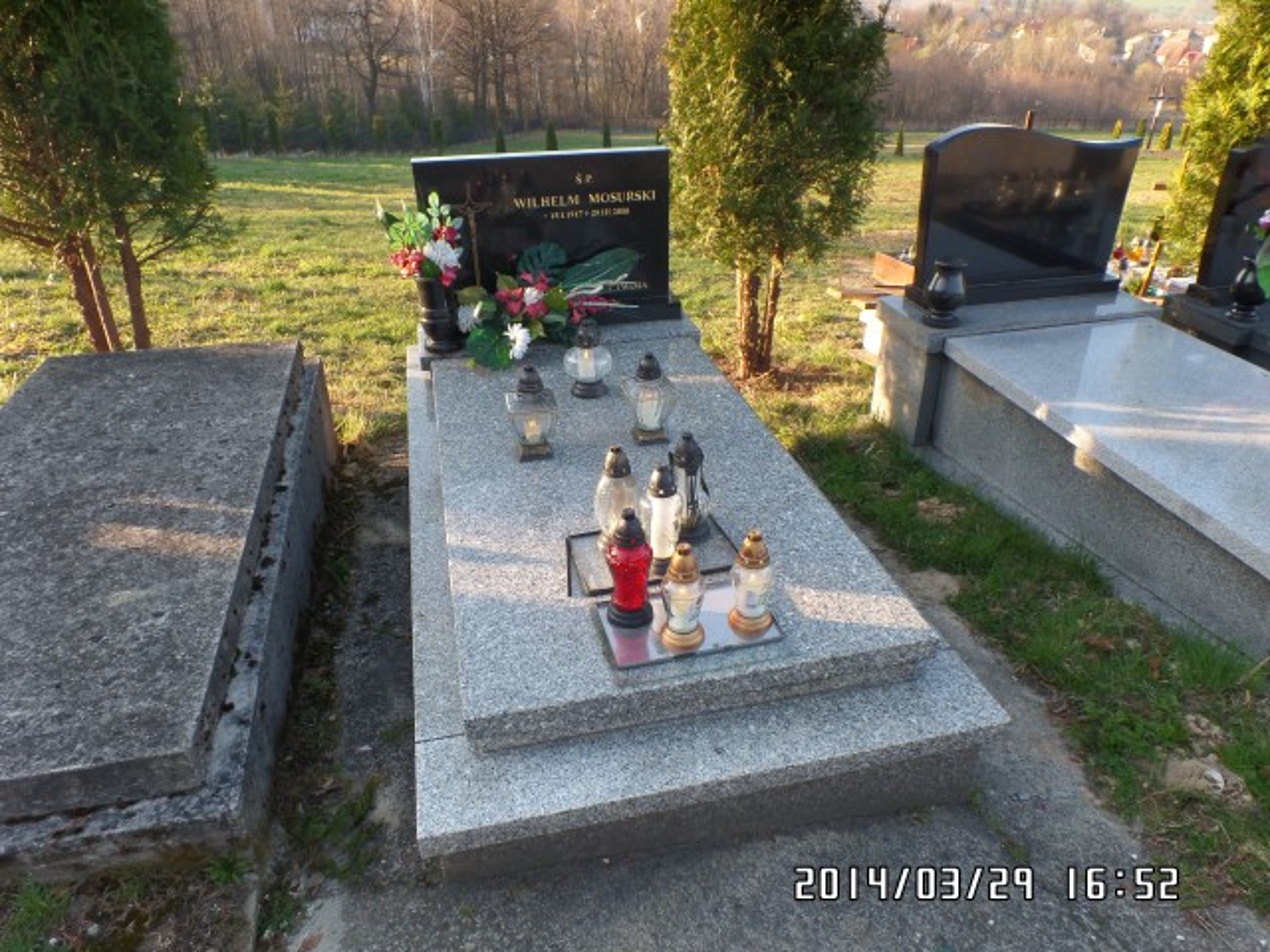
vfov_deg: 58.9
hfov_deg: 73.9
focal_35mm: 23
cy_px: 476
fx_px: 844
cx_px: 635
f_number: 3.5
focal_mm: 4.1
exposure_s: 1/125
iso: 100
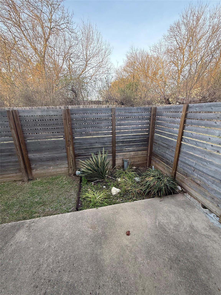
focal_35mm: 14
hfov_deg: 85.7
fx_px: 119
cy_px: 148
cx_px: 110
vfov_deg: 102.1
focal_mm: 2.22
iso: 80
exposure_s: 1/99
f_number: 2.2
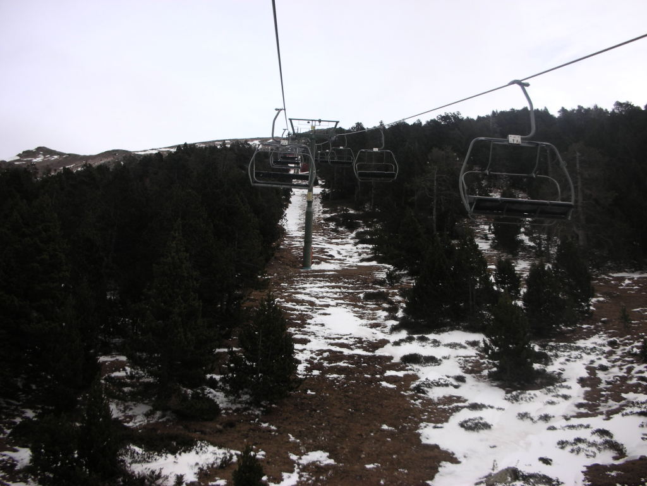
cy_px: 243
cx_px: 324
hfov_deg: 52.6
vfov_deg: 40.7
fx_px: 654
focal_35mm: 35
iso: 50
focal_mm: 5.8
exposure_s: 1/148
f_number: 3
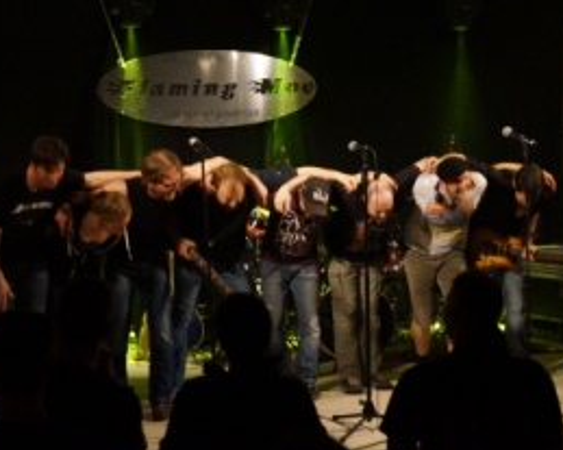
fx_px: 1216
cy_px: 167
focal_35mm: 73
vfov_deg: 20.9
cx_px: 280
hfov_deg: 26.1
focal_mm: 30
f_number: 4.5
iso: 3200
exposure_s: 1/80
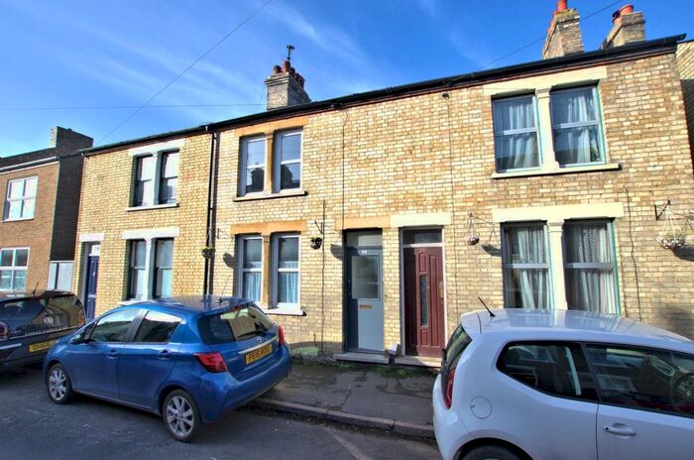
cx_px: 347
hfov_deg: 100.5
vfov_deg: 77.1
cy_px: 230
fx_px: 289
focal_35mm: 15
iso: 360
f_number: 10
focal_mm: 10
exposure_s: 1/250
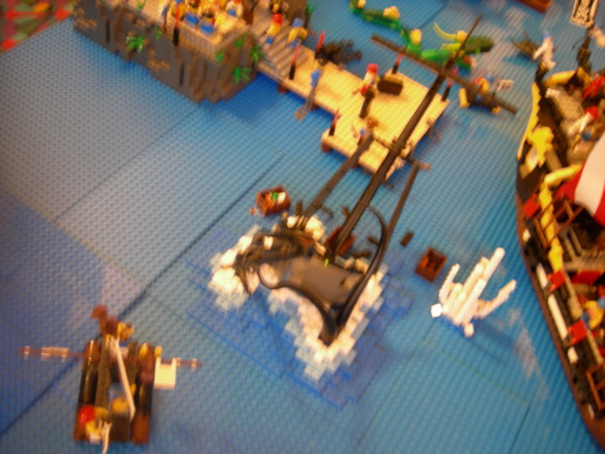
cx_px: 302
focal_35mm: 36
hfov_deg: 51.4
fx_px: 629
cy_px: 227
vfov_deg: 39.7
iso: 200
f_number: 2.7
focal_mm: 7.5
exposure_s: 1
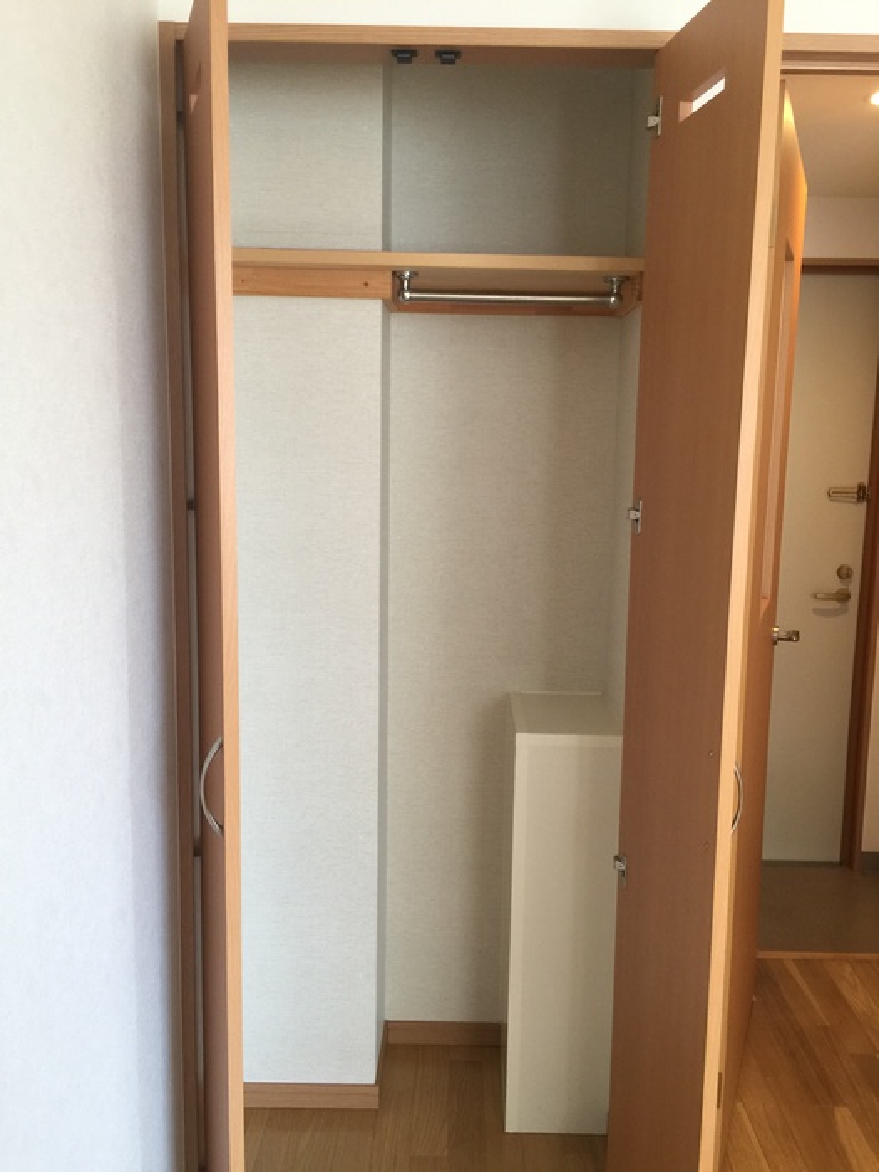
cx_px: 440
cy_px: 586
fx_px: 982
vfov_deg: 61.7
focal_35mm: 29
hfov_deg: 48.2
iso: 80
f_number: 2.2
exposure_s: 1/33
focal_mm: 4.15
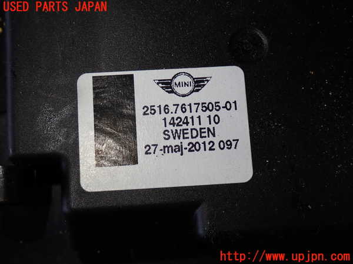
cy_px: 132
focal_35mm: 47
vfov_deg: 30.9
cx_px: 176
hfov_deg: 40.4
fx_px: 479
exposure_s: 1/100
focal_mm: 8.4
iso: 125
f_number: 3.1
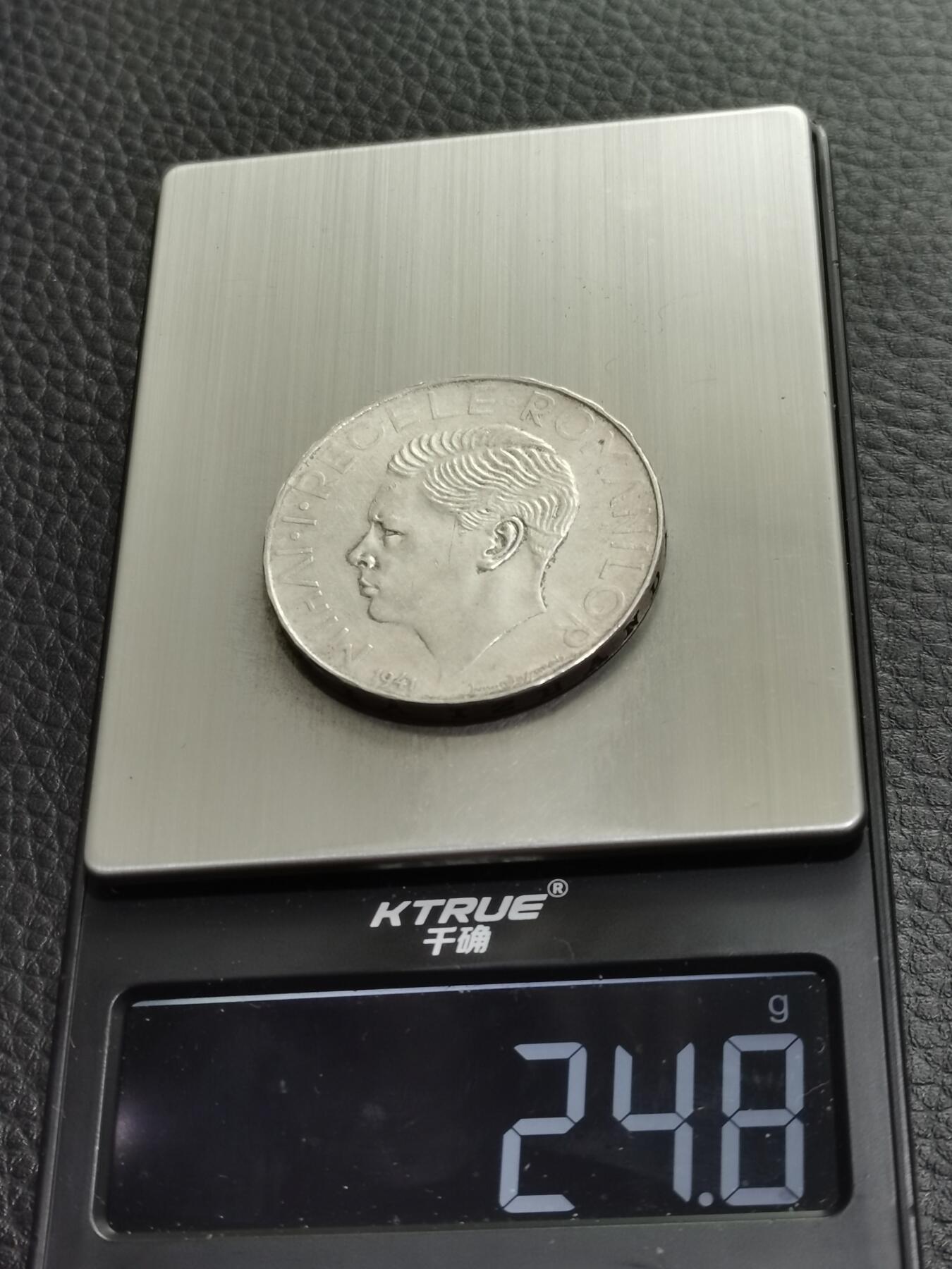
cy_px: 634
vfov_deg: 30.3
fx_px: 2347
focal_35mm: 64
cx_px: 476
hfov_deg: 22.9
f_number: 1.8
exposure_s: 1/100
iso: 64
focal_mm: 5.58
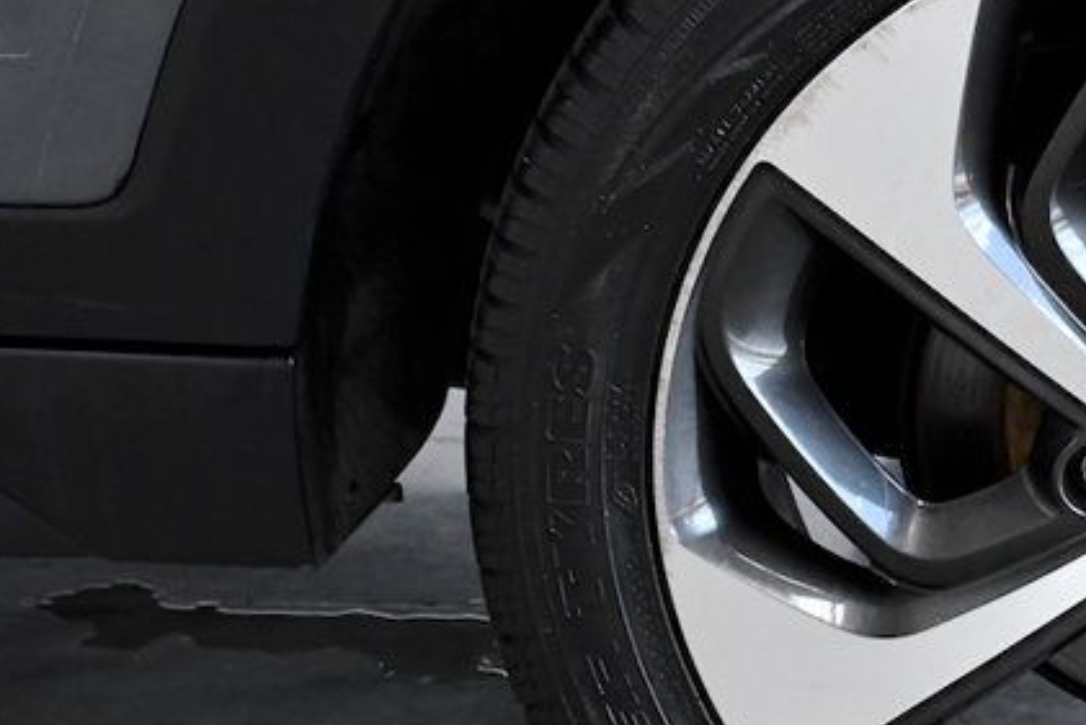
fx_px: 4406
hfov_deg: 13.7
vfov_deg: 9.4
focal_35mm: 146
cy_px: 437
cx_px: 1223
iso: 2500
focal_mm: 40
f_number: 10
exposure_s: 1/400
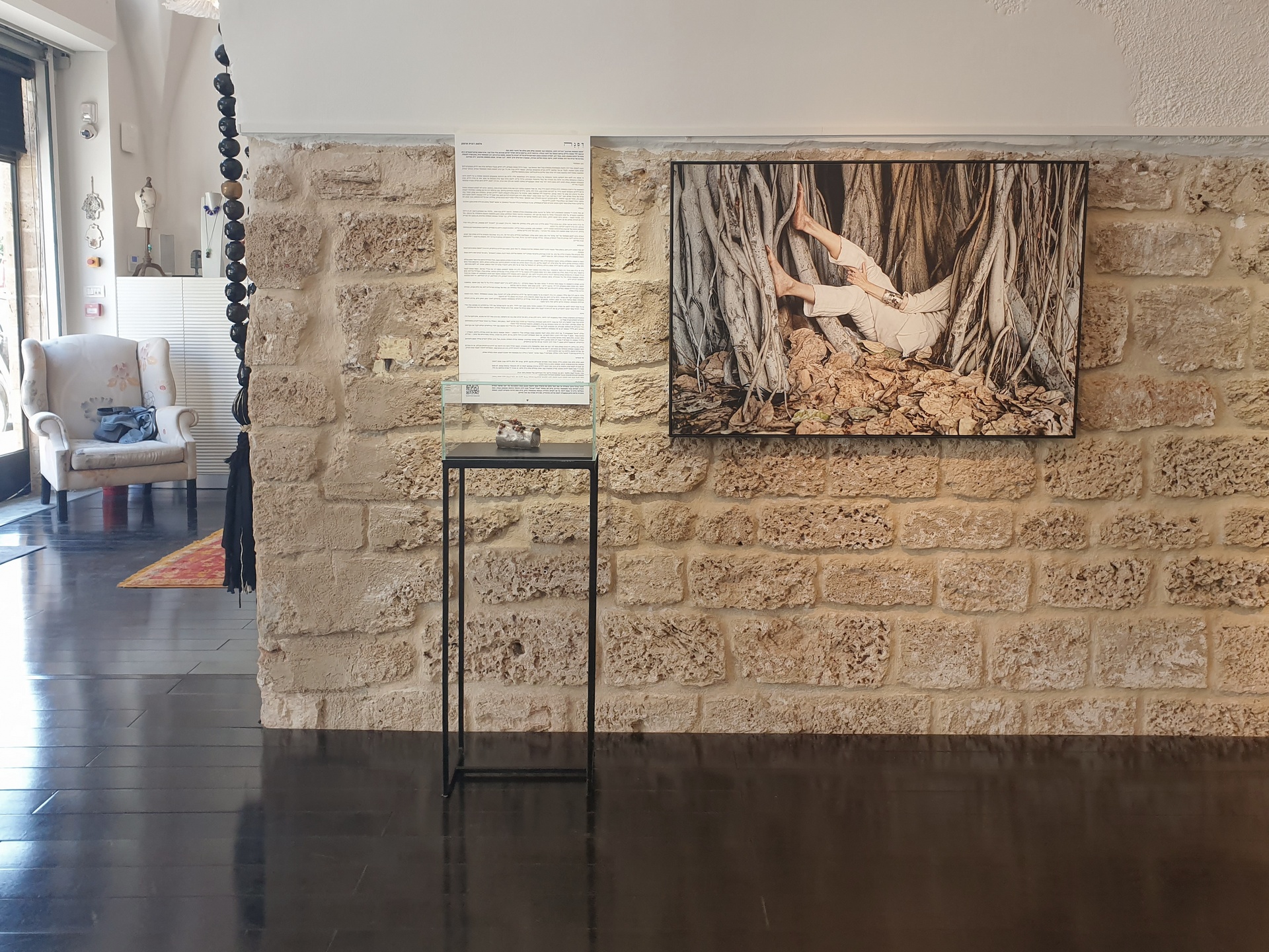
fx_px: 953
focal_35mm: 26
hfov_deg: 67.3
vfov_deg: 53.1
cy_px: 476
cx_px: 634
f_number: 2.4
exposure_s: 1/100
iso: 80
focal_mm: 4.3
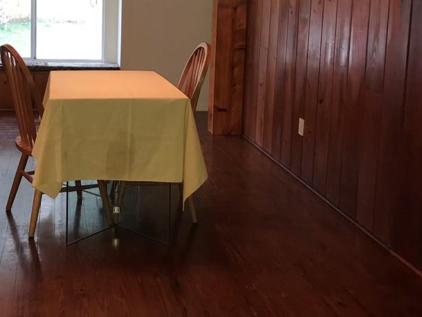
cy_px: 57
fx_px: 573
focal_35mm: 47
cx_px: 125
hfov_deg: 39.7
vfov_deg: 30.1
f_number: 1.8
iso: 100
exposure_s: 1/30
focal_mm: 3.99
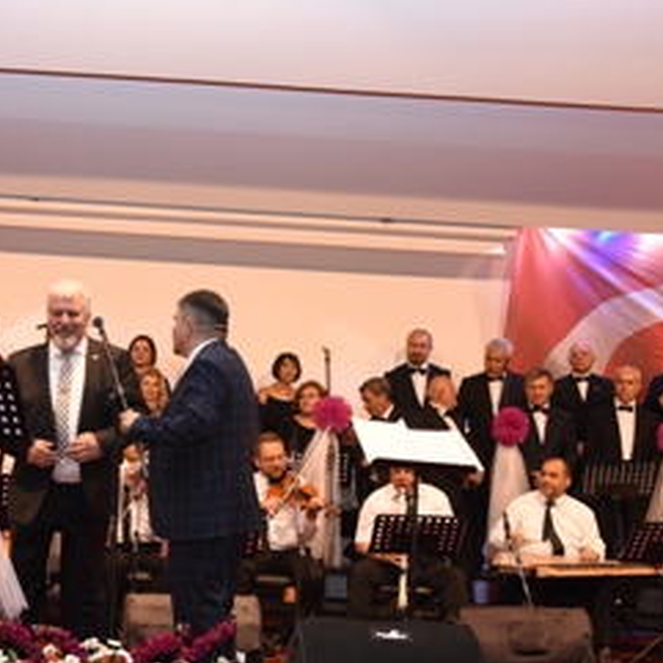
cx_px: 179
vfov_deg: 26.7
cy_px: 439
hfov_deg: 26.6
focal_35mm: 64
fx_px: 1387
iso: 1600
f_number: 3.8
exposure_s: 1/80
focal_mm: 35
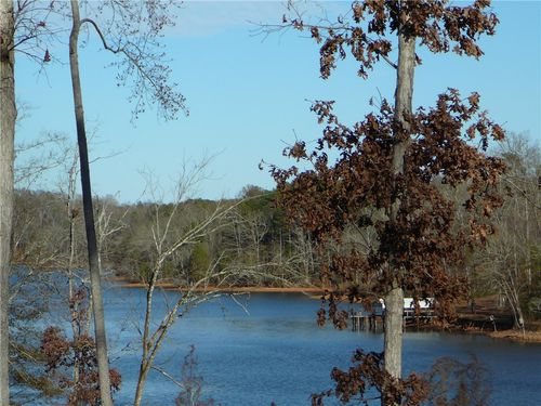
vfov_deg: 9.2
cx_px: 270
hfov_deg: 12.3
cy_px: 203
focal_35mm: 161
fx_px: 2516
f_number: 4
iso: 80
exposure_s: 1/1000
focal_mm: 23.9
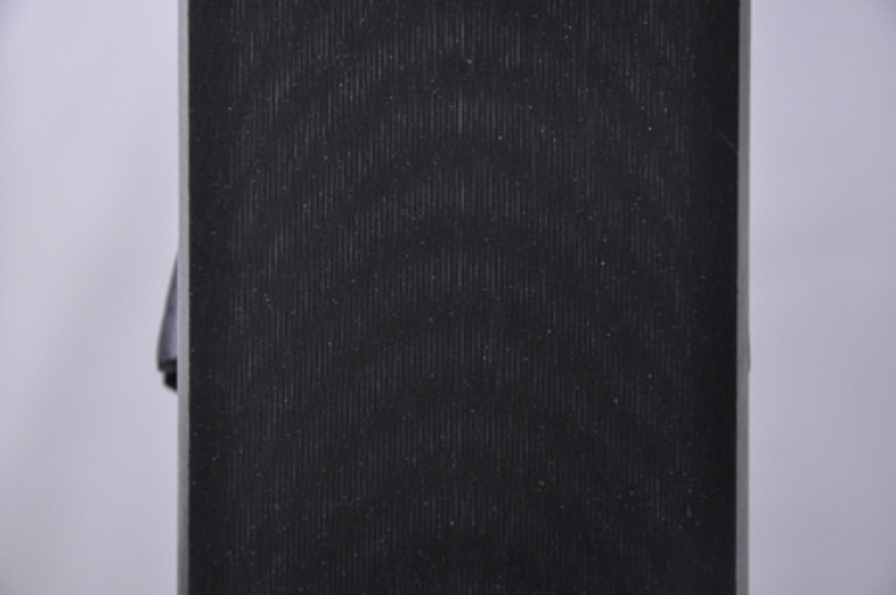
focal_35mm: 158
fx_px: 3916
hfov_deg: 13.1
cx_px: 448
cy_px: 298
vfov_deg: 8.7
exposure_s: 1/125
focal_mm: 105
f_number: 8
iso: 3200
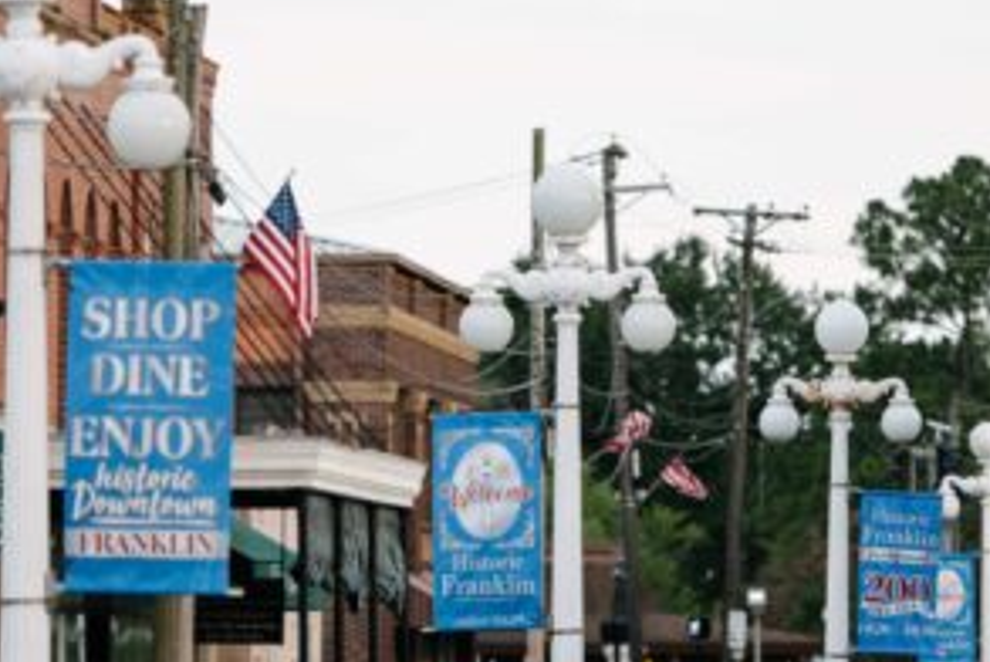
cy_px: 427
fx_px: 9139
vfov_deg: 4.1
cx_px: 466
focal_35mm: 332
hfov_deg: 6.2
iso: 200
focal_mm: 140
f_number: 2.8
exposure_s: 1/800
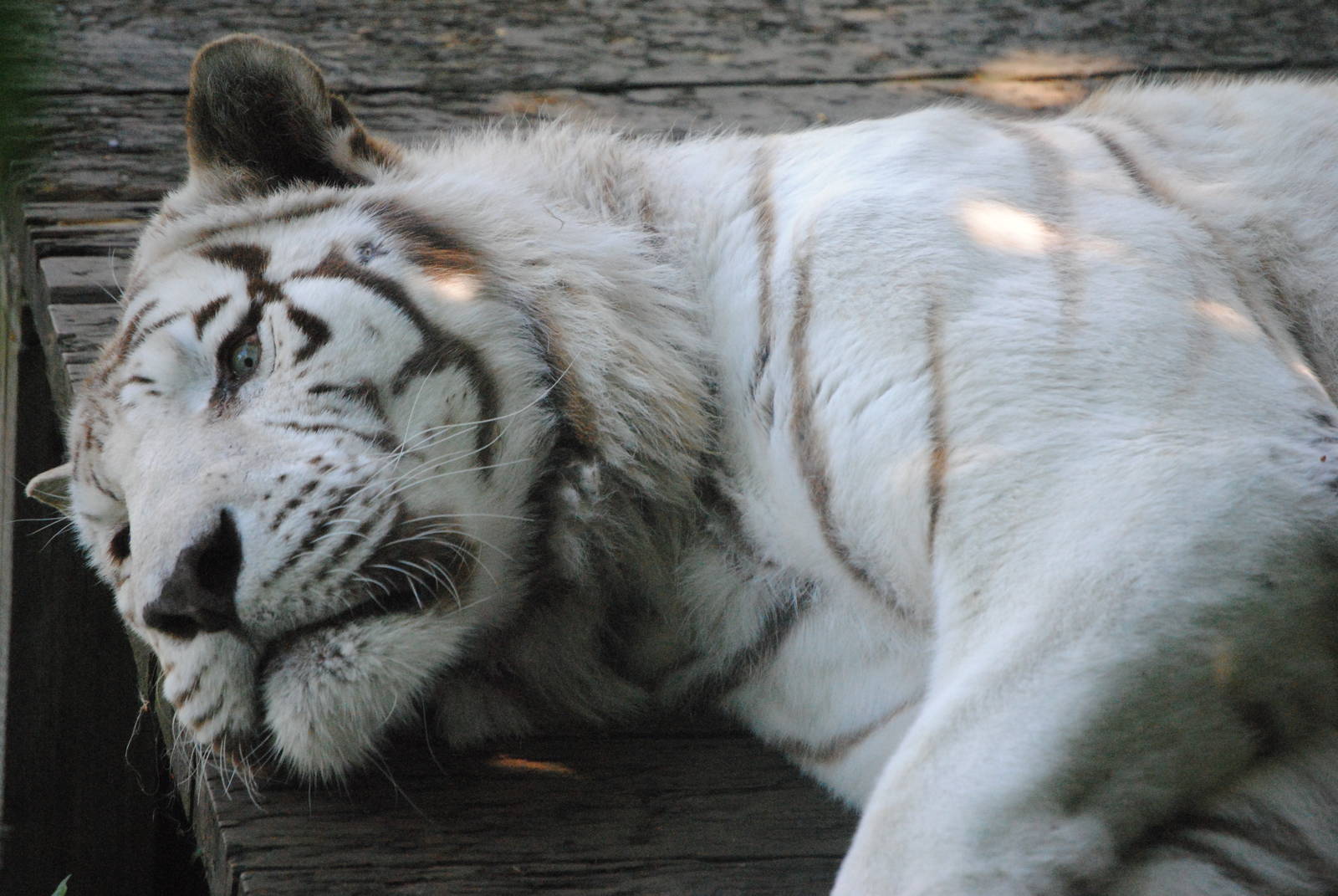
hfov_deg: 6.9
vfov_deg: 4.6
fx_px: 11163
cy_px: 448
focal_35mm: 300
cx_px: 669
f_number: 5.6
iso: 1600
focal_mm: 200
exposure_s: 1/400
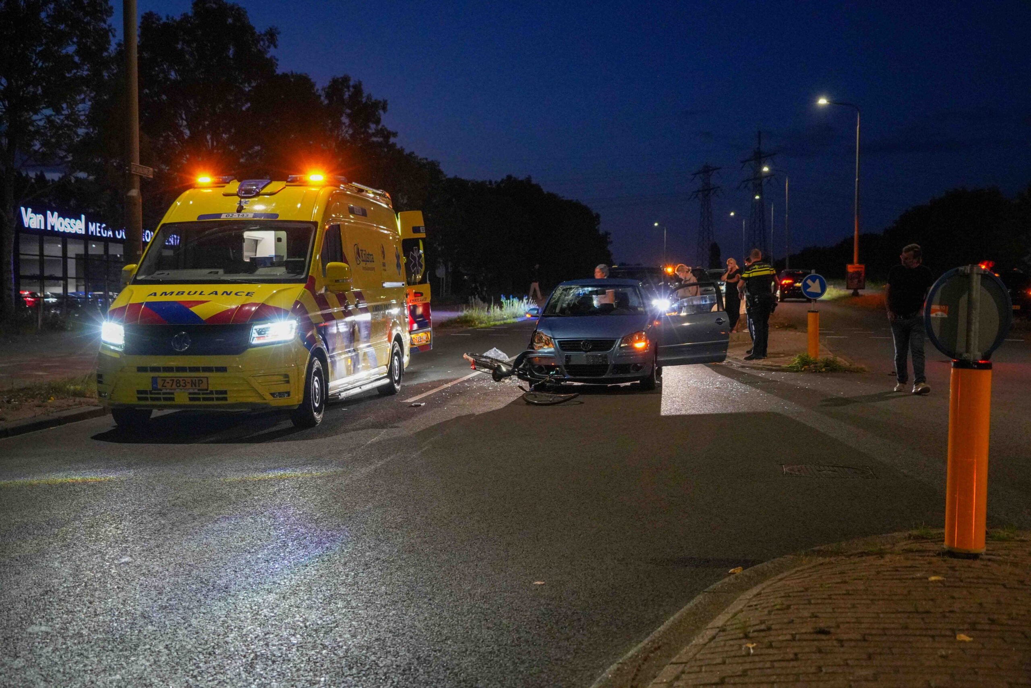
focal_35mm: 40
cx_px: 516
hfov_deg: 48.5
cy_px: 344
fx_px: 1146
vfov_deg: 33.4
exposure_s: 1/50
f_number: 4.5
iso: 6400
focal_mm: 40
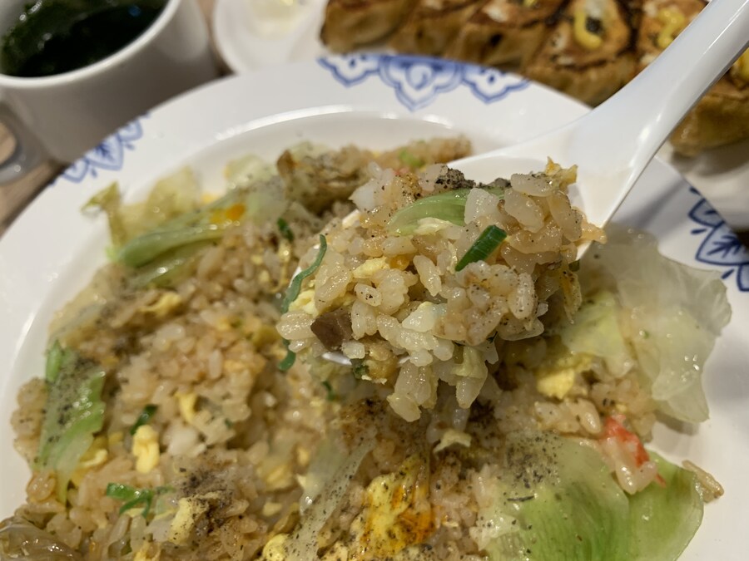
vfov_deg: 53.1
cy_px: 280
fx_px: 563
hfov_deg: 67.3
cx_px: 374
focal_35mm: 26
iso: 100
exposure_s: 1/104
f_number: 1.8
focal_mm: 4.25
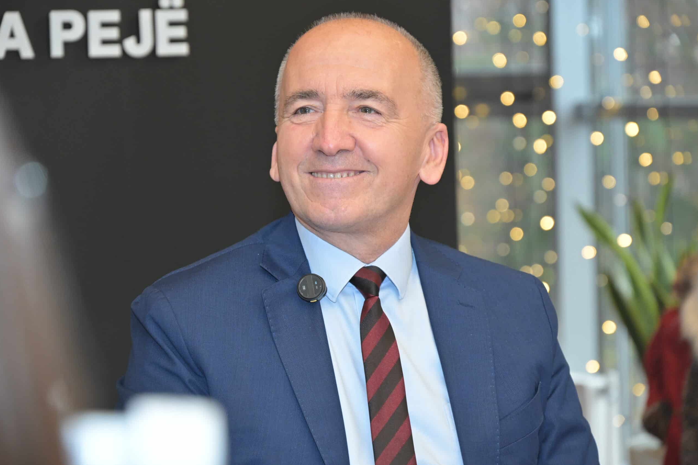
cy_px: 233
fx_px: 2830
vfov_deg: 9.4
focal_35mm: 146
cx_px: 350
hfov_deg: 14.1
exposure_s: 1/160
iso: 1800
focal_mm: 145
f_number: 6.3
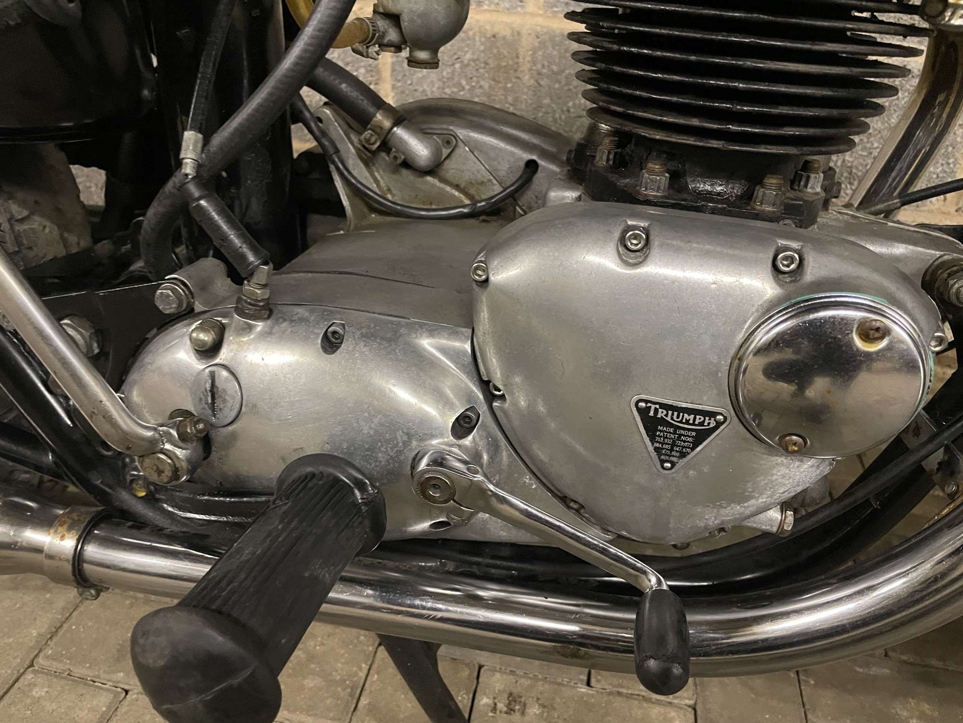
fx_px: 723
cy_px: 362
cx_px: 482
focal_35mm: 26
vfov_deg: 53.1
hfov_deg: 67.3
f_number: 1.6
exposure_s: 1/25
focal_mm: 4.2
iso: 500
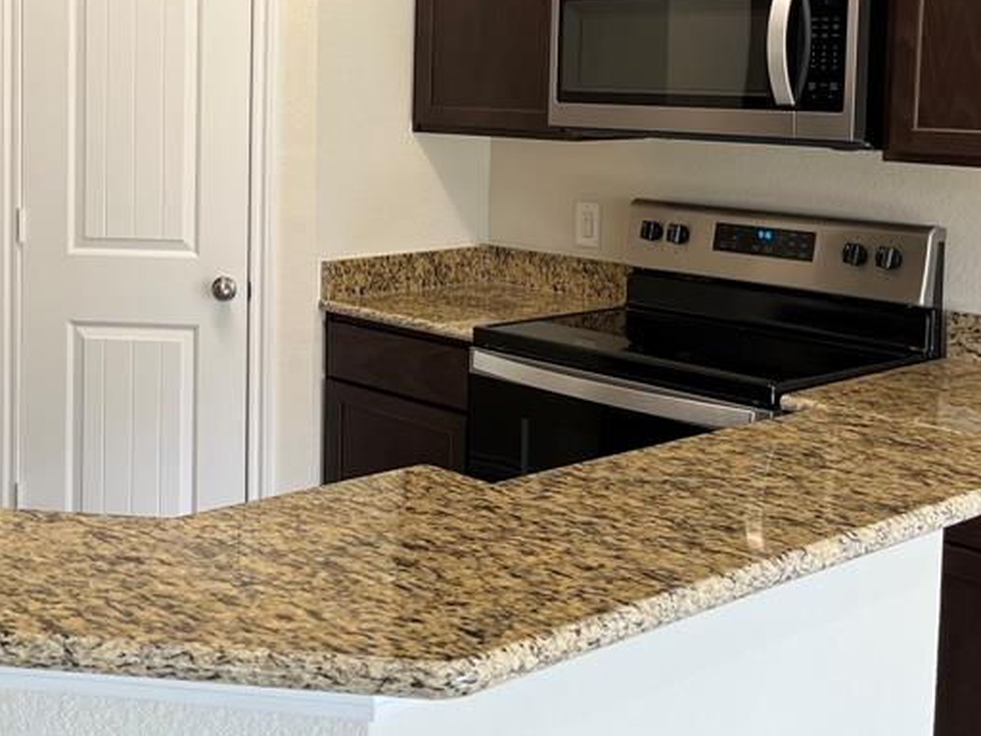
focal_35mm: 52
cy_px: 159
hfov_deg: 35.3
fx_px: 1474
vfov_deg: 27.5
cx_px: 153
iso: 64
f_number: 1.6
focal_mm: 5.1
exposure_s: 1/60
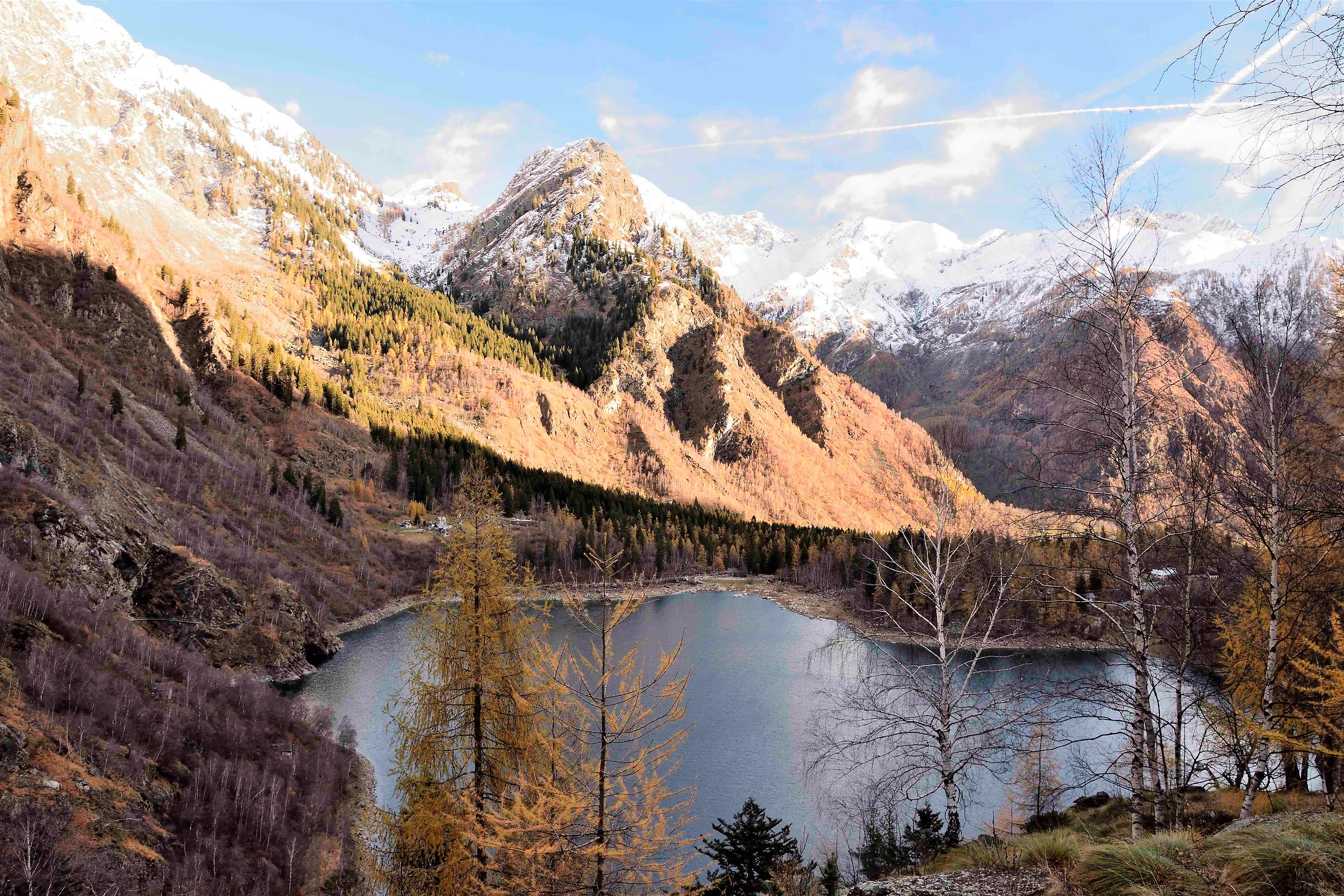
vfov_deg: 47.9
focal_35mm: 27
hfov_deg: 67.4
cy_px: 448
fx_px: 1008
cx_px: 672
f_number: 8
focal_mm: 18
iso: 400
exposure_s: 1/60
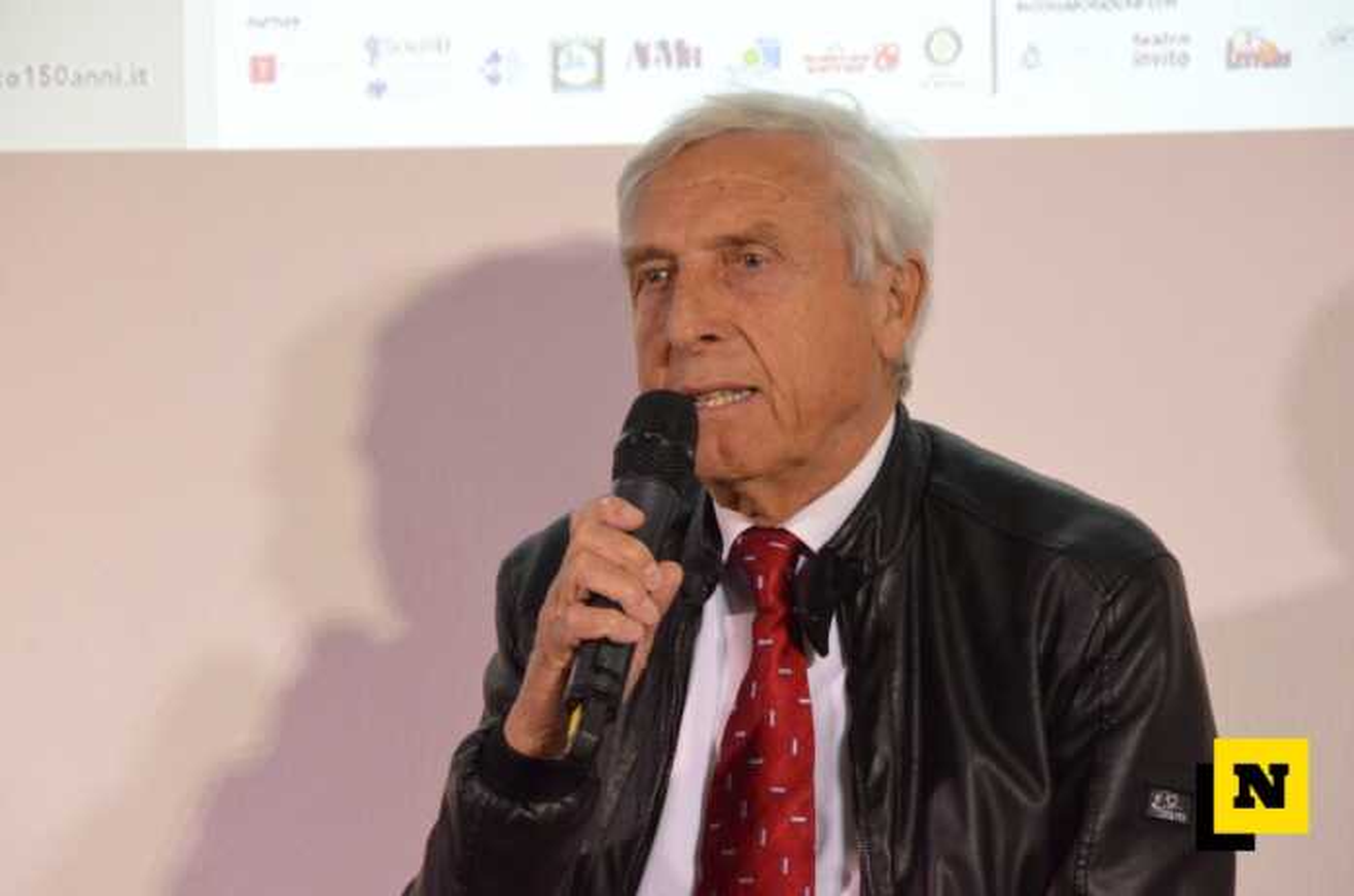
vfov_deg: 4.6
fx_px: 11260
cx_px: 677
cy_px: 448
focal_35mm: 300
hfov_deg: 6.9
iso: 4000
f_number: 10
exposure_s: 1/100
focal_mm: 200
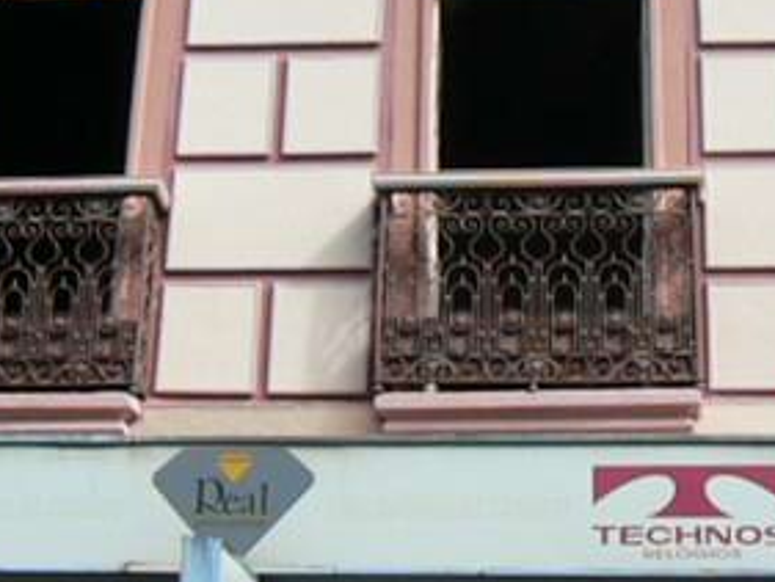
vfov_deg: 18.0
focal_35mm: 82
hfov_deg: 23.8
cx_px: 455
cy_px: 273
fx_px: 1837
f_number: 8
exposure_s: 1/200
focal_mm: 6
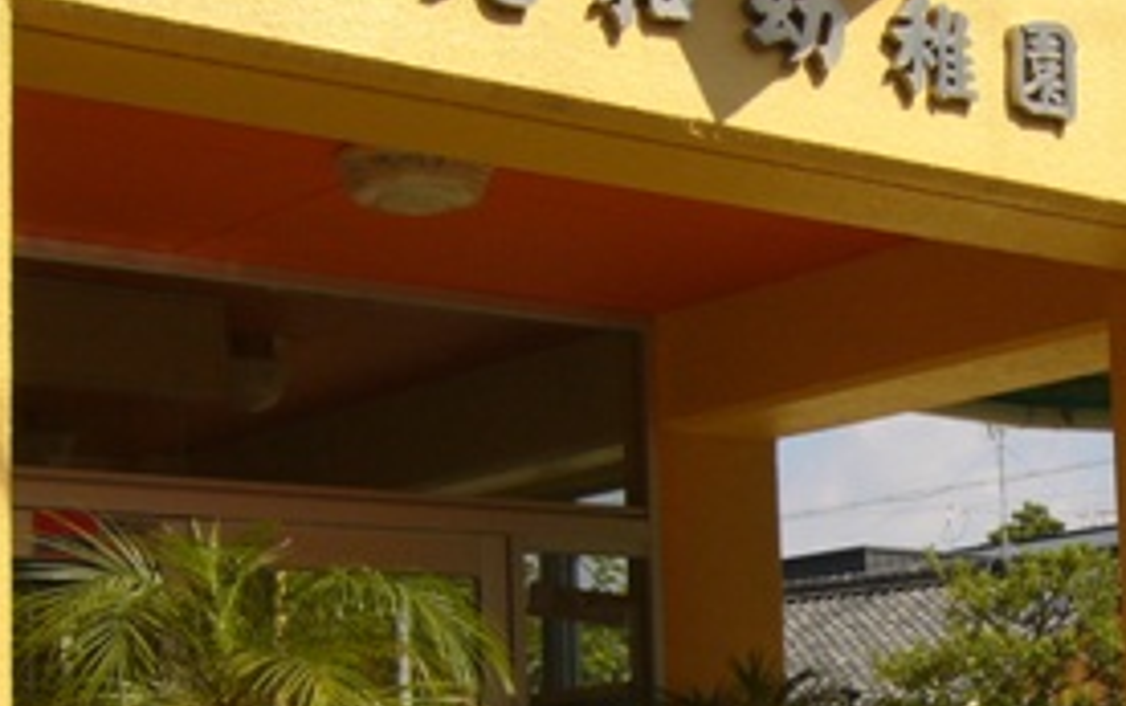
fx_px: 2641
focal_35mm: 86
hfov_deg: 23.2
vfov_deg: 15.1
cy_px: 575
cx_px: 1093
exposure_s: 1/400
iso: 80
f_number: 5.6
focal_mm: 5.8
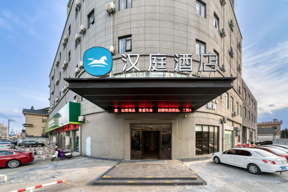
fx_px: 104
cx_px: 144
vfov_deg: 85.4
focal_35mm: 13
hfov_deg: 108.3
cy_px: 96
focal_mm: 13
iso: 320
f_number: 13
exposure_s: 1/25
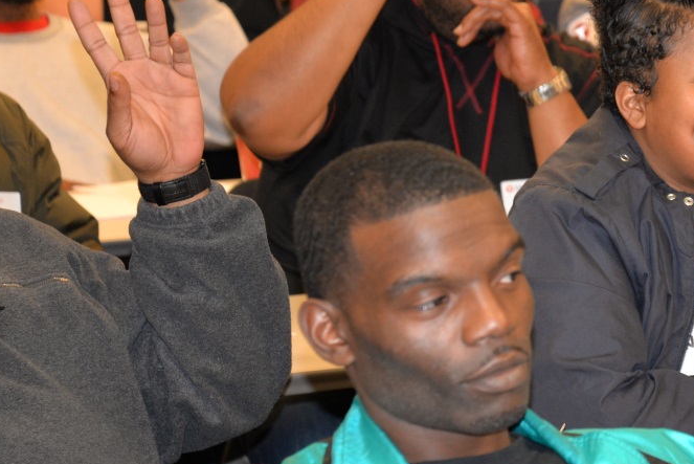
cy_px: 139
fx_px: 3569
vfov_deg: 7.4
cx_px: 717
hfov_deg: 11.0
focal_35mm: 185
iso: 800
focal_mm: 68
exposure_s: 1/60
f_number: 4.5
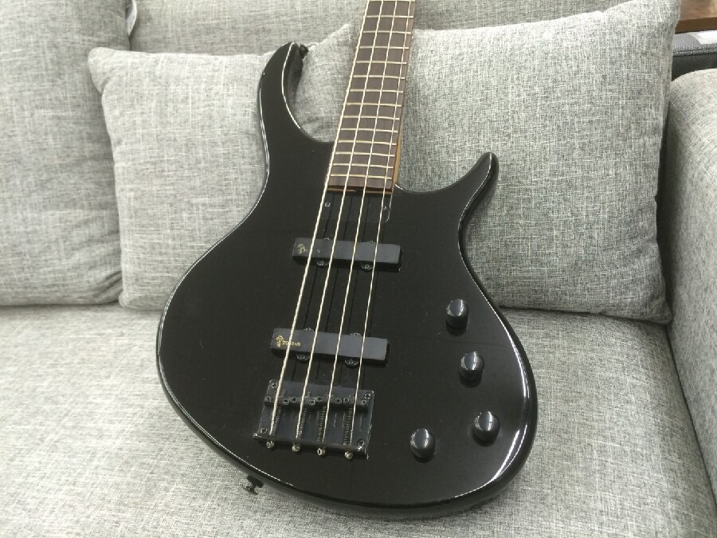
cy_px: 269
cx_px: 358
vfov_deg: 48.2
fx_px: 601
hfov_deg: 61.7
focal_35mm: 29
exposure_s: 1/30
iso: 80
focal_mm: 4.15
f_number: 2.2
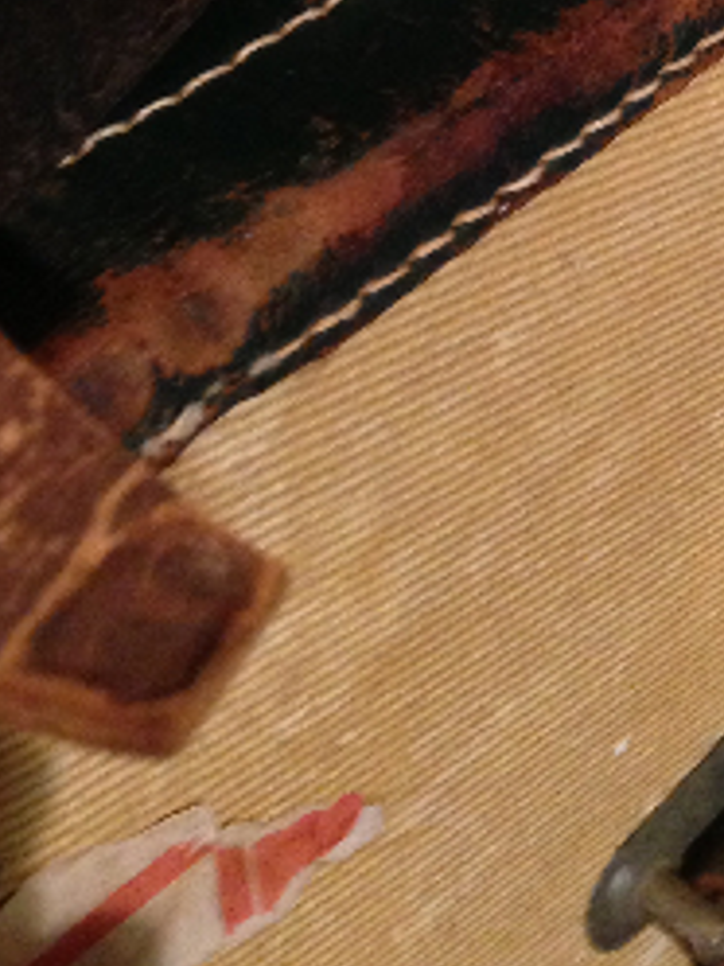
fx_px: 2370
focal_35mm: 85
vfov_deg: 21.7
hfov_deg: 16.8
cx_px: 806
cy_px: -129
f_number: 2.4
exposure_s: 1/15
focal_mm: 4.13
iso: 400
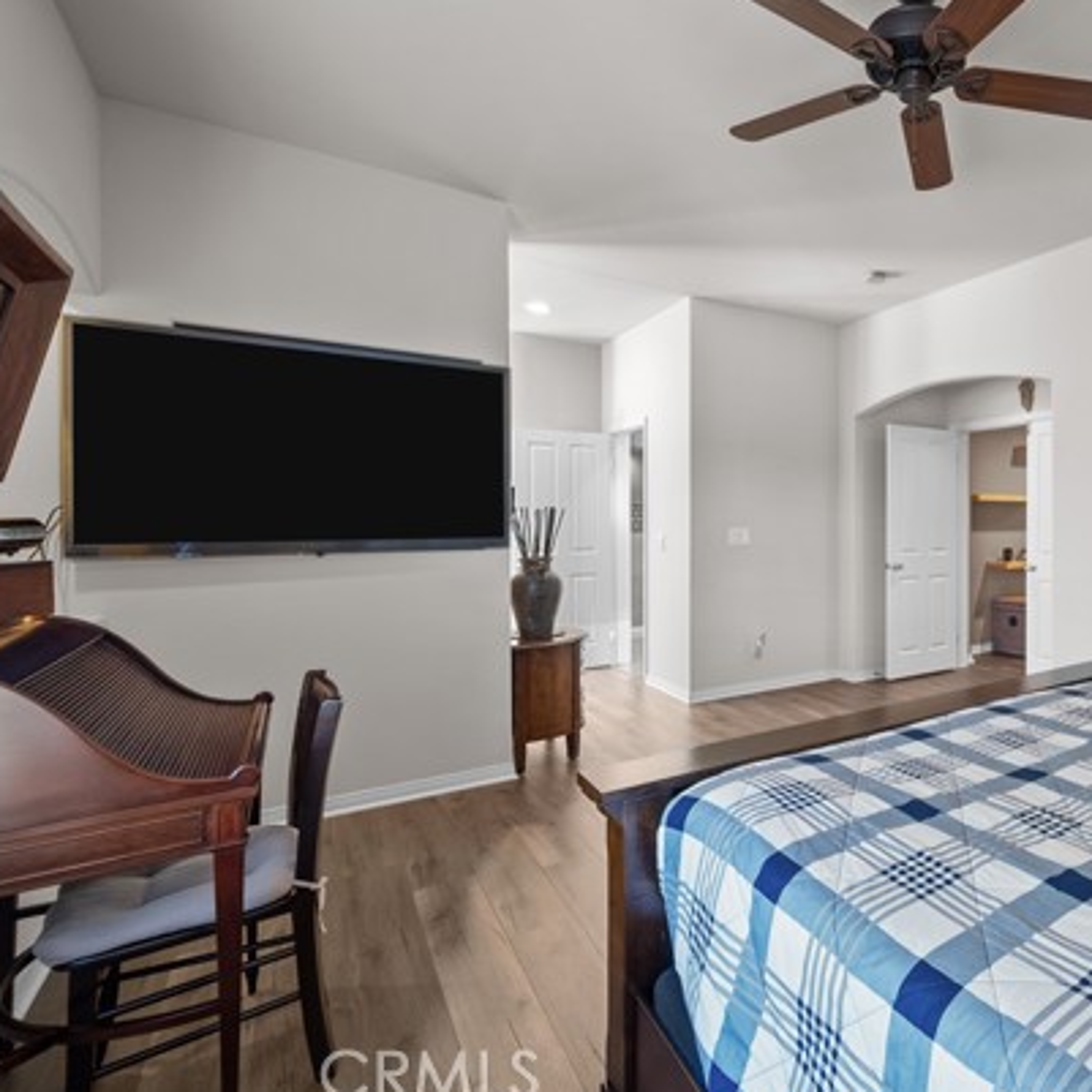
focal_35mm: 19
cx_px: 841
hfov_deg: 71.4
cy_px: 532
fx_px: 678
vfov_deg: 77.7
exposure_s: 5
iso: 100
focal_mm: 14
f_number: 9
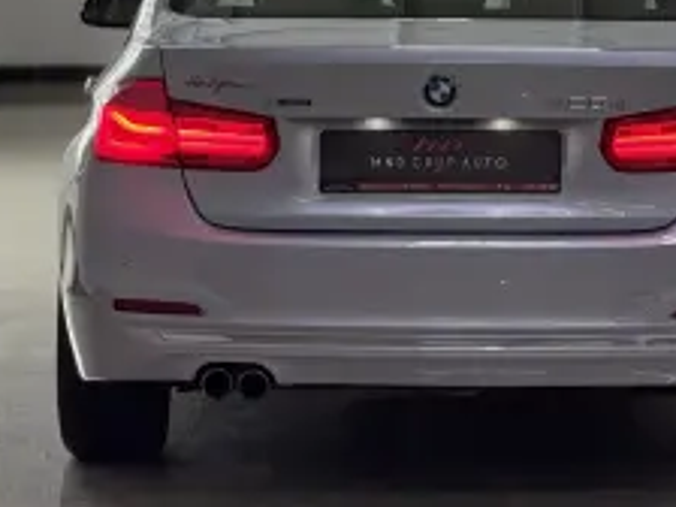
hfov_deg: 10.2
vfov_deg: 7.7
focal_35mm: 193
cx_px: 438
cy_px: 145
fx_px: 3769
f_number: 2.8
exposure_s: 1/100
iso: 320
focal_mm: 15.66
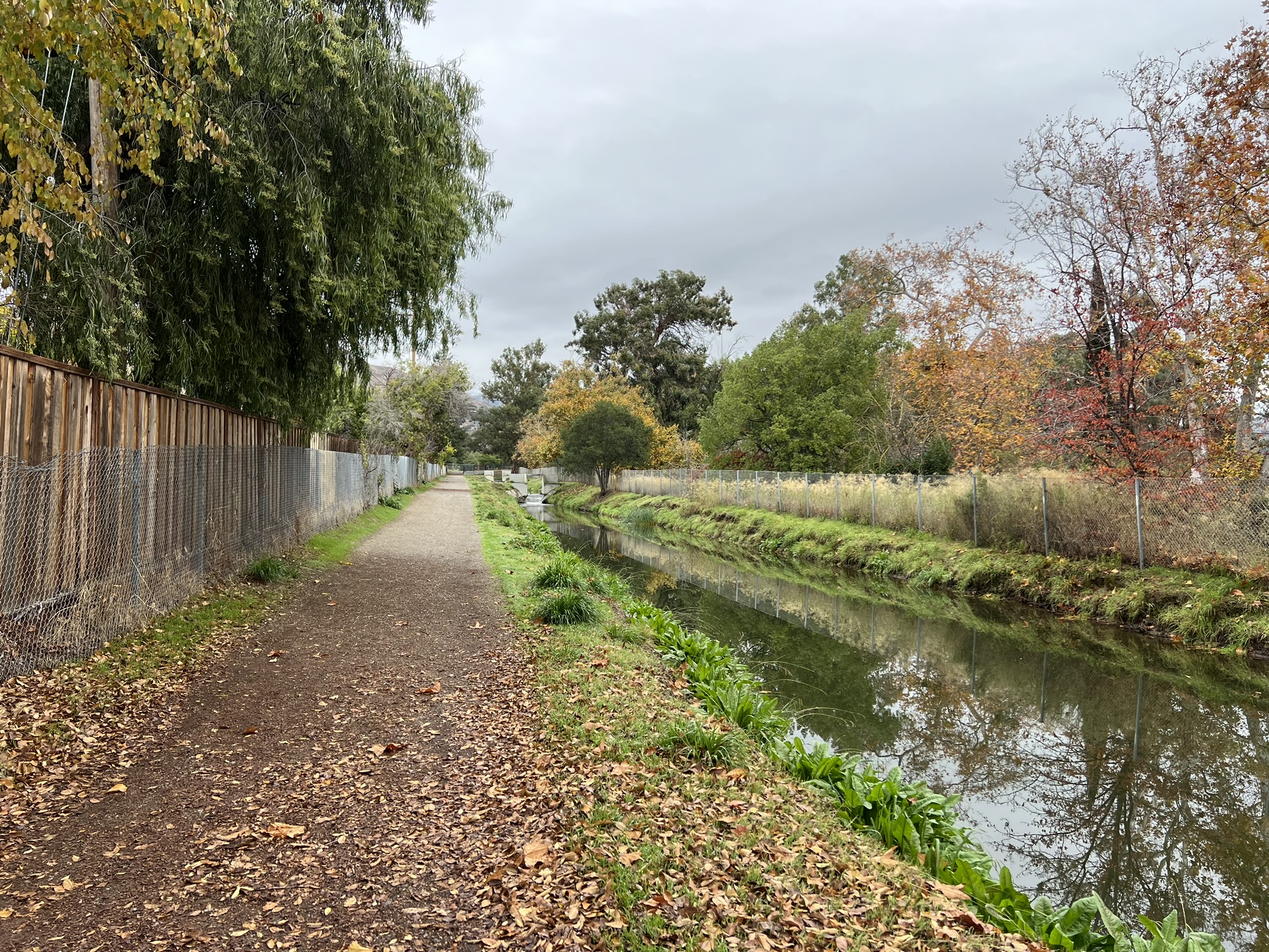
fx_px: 953
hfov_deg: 67.3
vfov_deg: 53.1
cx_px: 634
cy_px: 476
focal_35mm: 26
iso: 50
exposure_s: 1/572
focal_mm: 5.7
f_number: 1.5
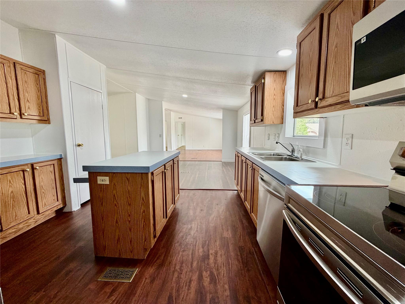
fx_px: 164
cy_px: 152
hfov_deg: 102.1
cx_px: 202
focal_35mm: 14
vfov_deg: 85.7
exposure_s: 1/60
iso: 160
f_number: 2.2
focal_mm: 2.22
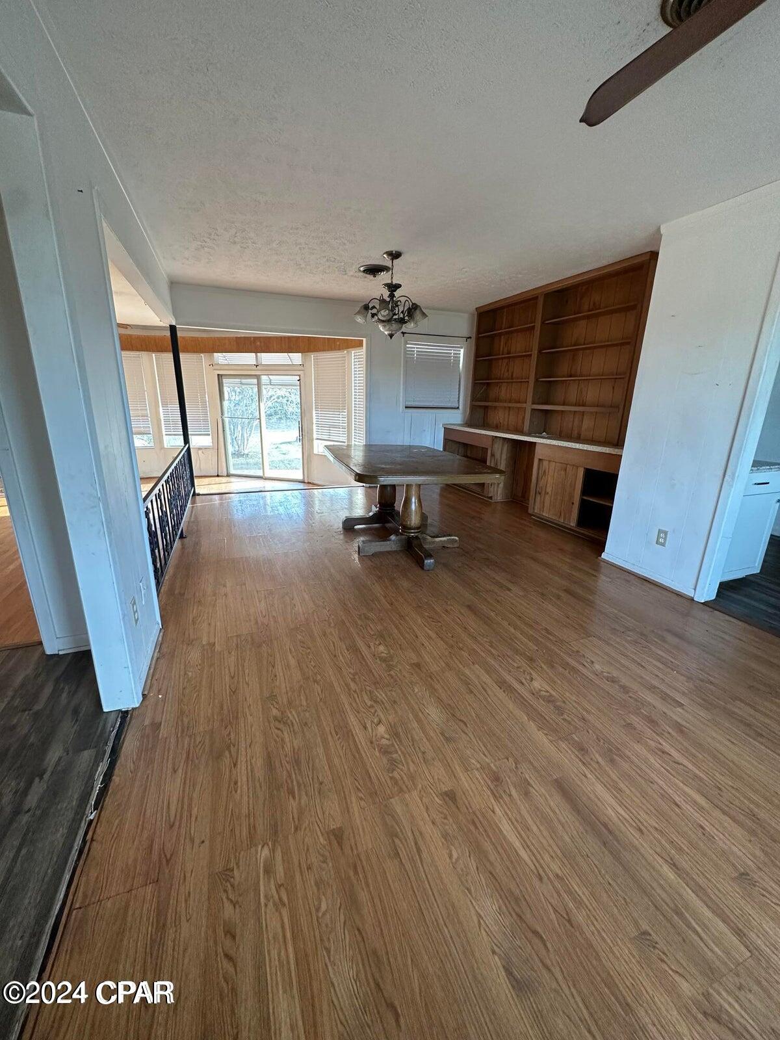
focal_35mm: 14
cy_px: 520
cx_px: 390
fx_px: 421
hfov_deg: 85.7
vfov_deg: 102.1
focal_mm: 2.22
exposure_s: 1/99
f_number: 2.2
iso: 200
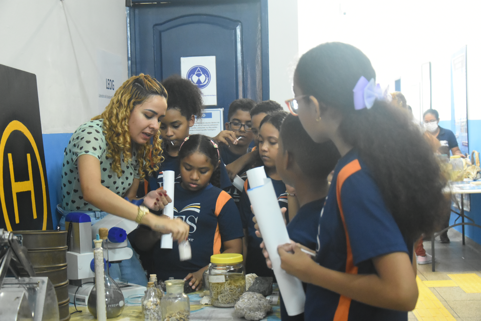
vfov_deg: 23.8
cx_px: 240
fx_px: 762
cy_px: 160
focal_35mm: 57
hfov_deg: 35.1
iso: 4500
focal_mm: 38
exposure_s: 1/60
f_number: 4.5
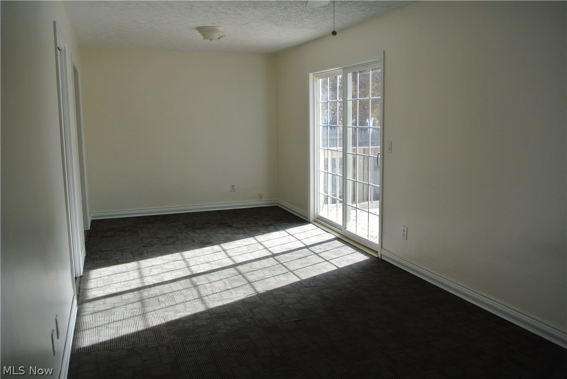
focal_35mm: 30
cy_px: 190
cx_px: 284
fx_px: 473
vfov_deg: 43.7
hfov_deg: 61.9
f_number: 3.5
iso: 100
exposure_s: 1/80
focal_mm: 11.4
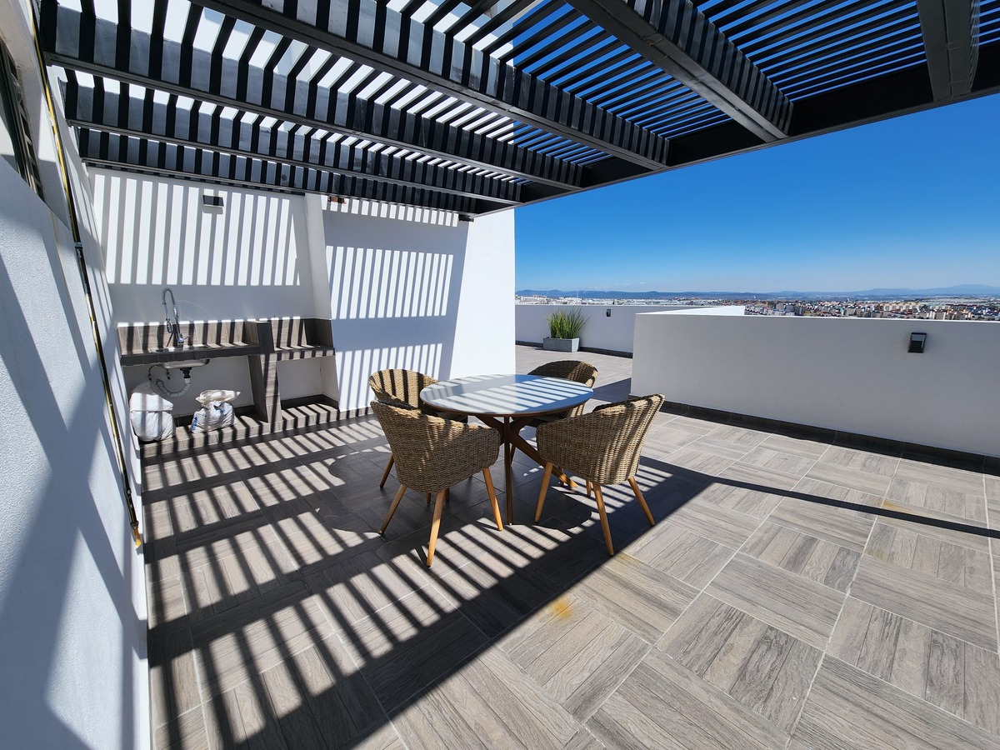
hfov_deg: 106.2
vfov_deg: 89.9
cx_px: 500
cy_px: 375
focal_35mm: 13
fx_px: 376
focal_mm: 2.2
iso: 50
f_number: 2.2
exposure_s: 1/3203
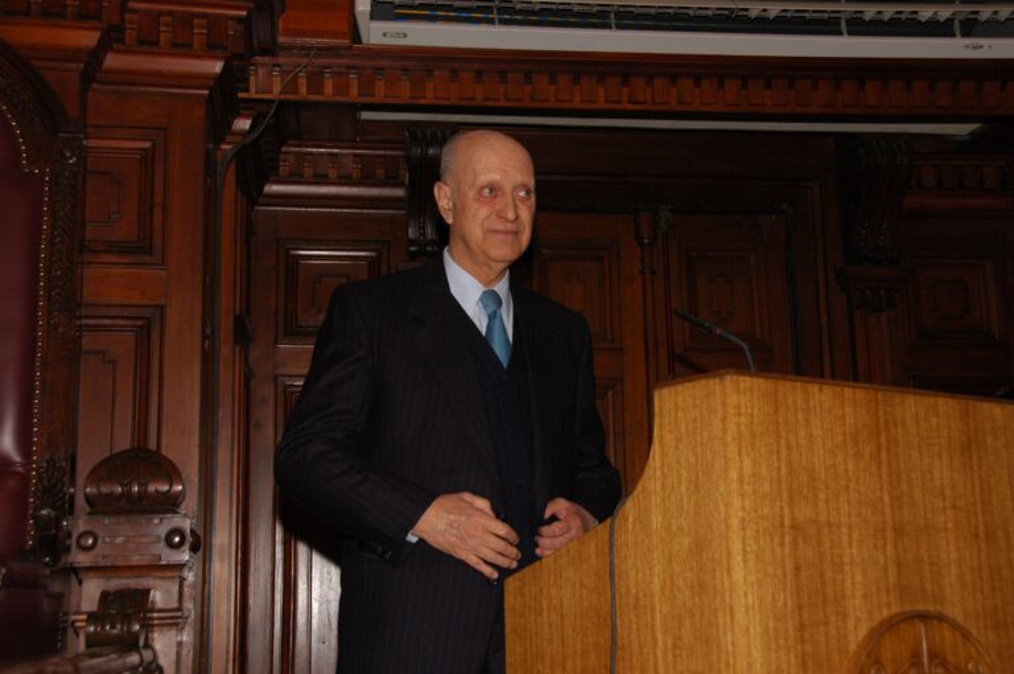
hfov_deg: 41.2
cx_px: 507
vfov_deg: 28.0
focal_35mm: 48
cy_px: 337
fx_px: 1350
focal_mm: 32
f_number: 5.6
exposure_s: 1/60
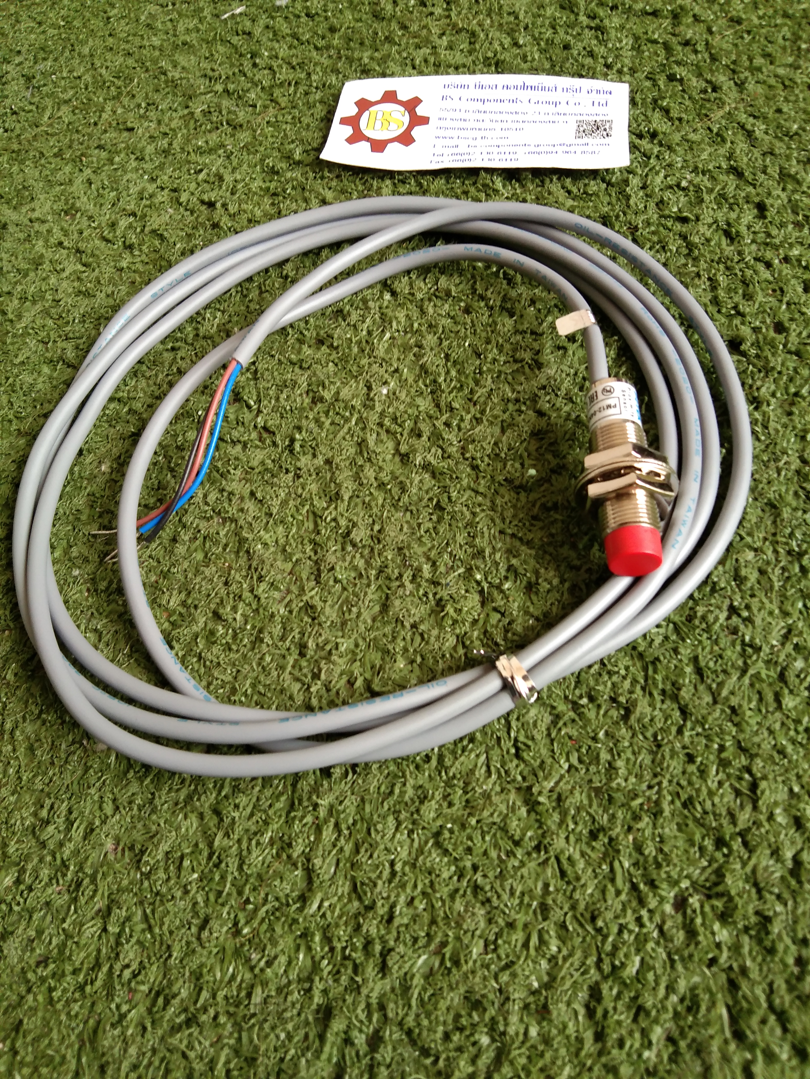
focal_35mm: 30
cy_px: 540
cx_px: 405
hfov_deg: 46.8
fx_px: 936
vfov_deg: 60.0
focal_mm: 3.65
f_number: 2.2
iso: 197
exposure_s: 1/33
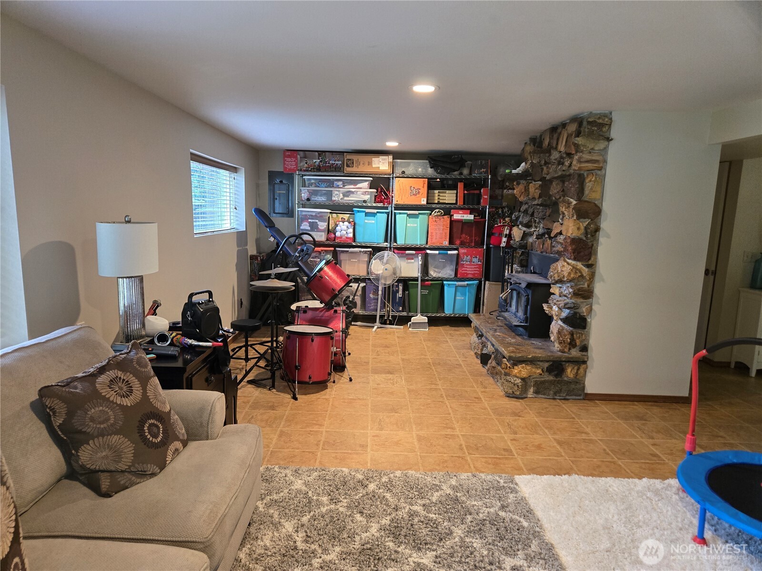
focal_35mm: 23
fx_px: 506
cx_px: 381
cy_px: 286
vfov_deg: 58.9
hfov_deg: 73.9
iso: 640
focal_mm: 5.4
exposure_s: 1/60
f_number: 1.8
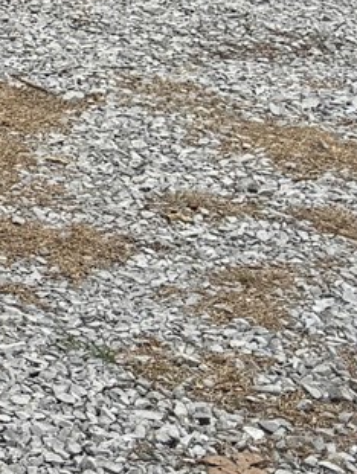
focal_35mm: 148
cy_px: -195
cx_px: -647
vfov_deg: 12.8
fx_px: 2031
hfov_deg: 8.6
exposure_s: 1/3597
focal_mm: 6.76
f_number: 1.78
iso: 80
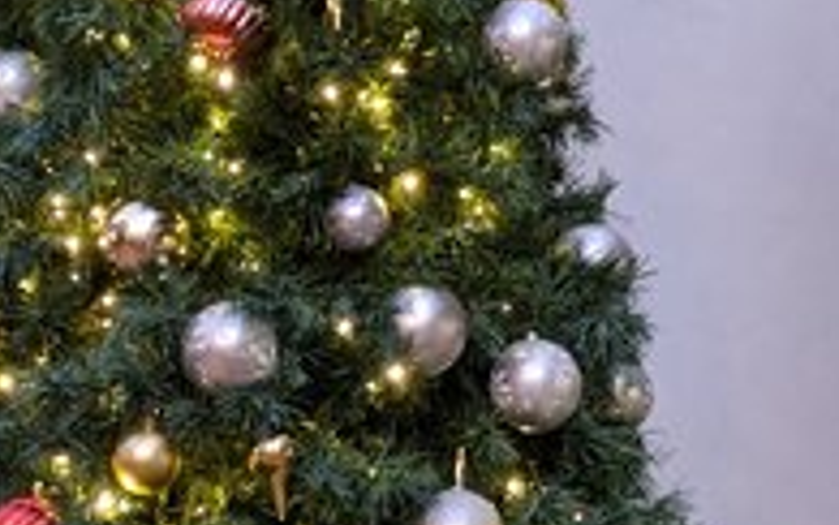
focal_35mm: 94
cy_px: 314
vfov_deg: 13.9
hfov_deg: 22.1
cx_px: 383
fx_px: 2150
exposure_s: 1/24
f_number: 1.8
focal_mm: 4.44
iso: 155
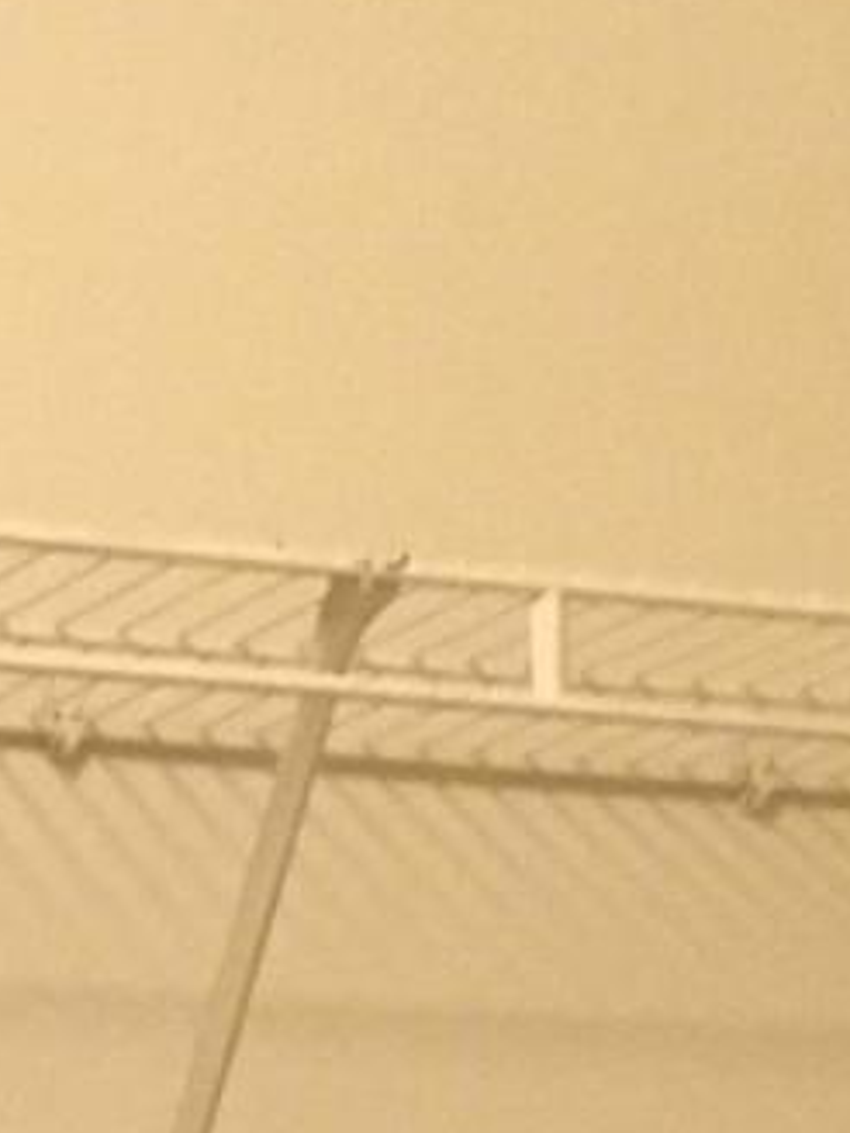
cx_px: 546
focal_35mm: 177
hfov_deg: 8.4
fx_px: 5795
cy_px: 3351
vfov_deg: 9.1
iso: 200
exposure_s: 1/24
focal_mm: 4.15
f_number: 2.2
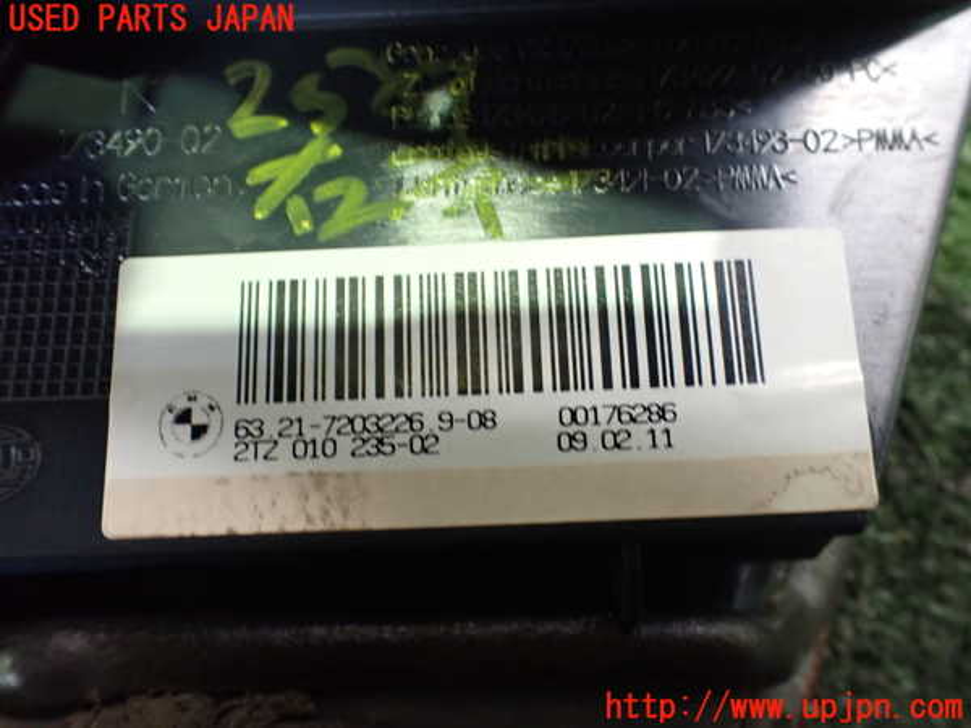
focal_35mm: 30
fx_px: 842
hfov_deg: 60.0
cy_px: 364
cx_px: 486
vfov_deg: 46.8
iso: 800
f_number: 2.3
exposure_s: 1/30
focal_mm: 5.4
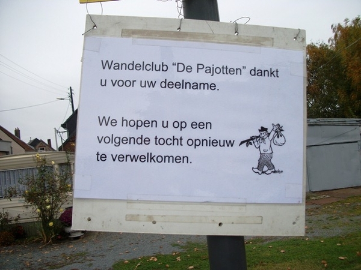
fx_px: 334
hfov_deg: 56.8
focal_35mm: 32
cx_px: 180
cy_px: 135
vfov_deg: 44.2
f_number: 2.9
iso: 80
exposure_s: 1/320
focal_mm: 5.7
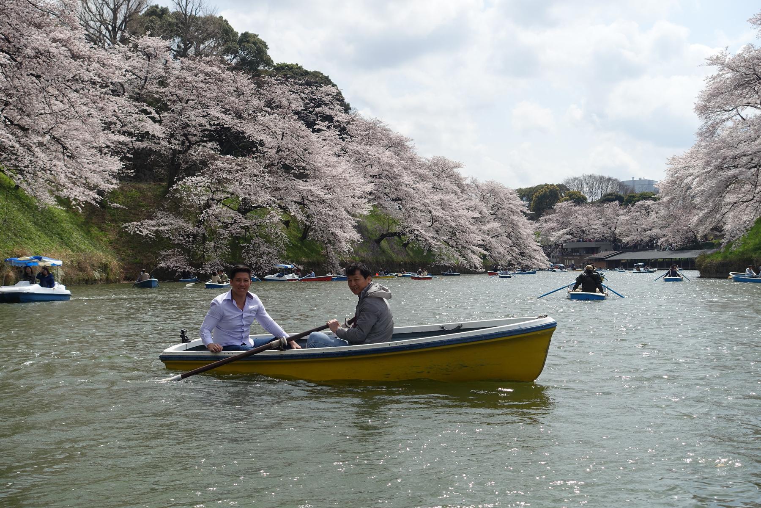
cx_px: 380
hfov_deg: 41.1
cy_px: 254
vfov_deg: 28.1
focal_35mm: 48
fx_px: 1015
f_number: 4
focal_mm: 17.49
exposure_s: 1/160
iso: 125
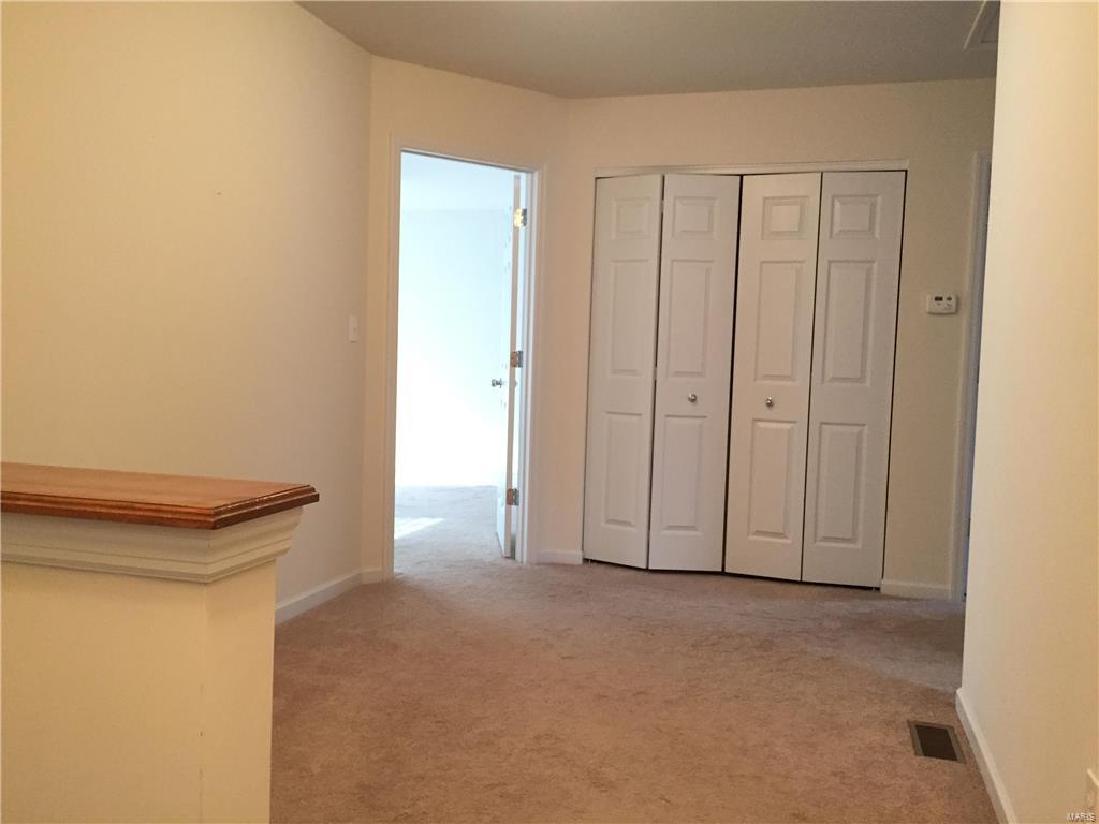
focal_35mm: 29
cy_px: 412
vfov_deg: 48.2
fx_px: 921
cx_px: 550
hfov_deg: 61.7
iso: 200
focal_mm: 4.15
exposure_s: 1/30
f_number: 2.2
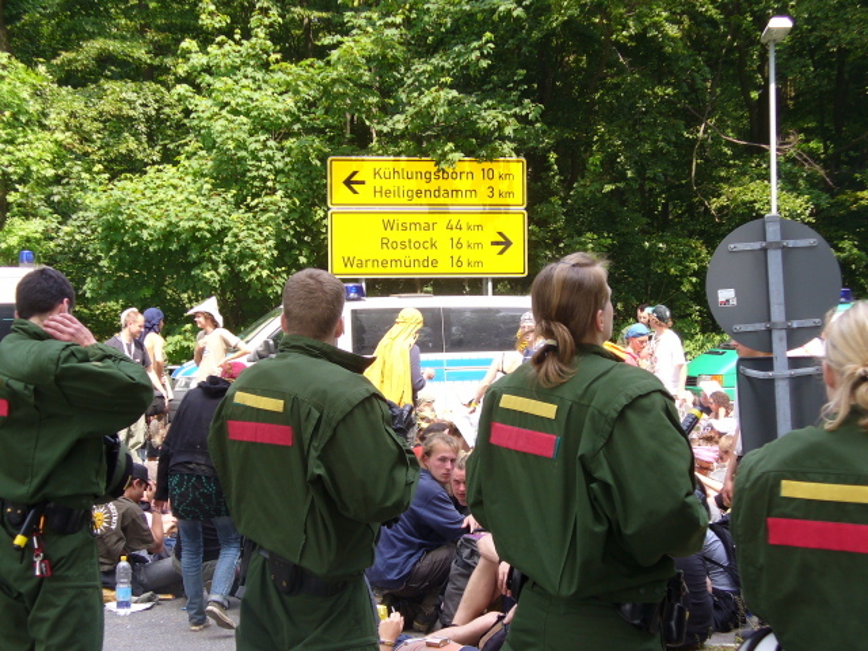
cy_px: 326
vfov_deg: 21.3
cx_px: 434
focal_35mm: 69
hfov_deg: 28.2
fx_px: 1730
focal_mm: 11.4
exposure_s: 1/160
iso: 80
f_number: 3.2
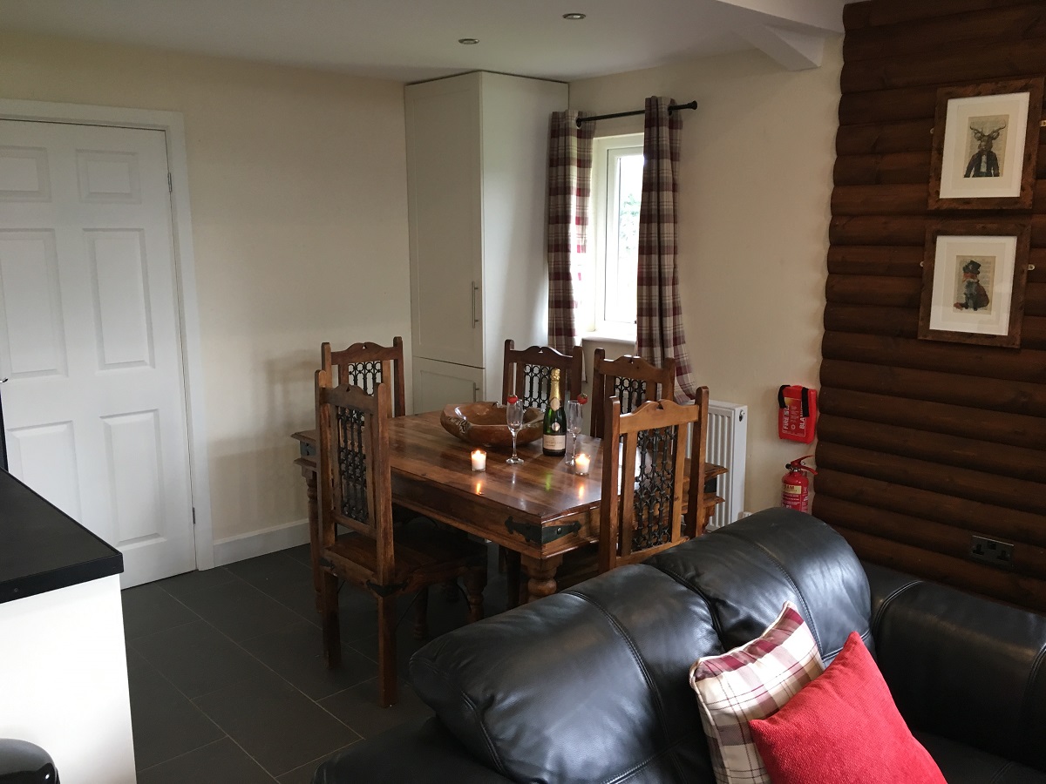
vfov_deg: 48.2
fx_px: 876
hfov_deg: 61.7
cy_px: 392
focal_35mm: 29
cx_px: 523
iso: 125
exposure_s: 1/33
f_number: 2.2
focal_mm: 4.15
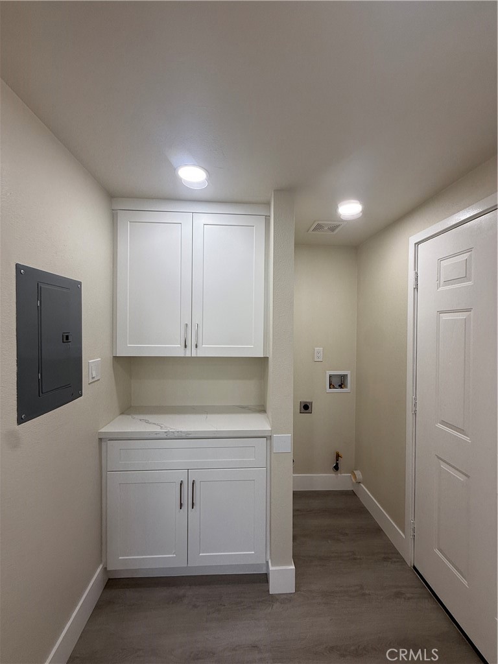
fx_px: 269
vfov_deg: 102.1
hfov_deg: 85.7
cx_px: 249
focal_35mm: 14
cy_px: 332
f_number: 2.2
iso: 64
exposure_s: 1/139
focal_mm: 2.22
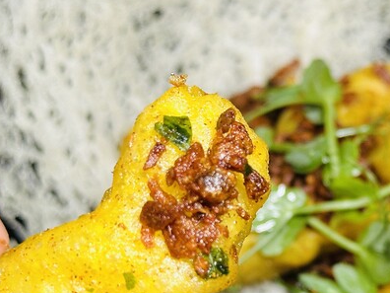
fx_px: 1160
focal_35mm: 103
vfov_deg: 14.3
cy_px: 194
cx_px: 268
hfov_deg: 19.0
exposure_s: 1/41
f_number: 1.78
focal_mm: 6.86
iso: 100
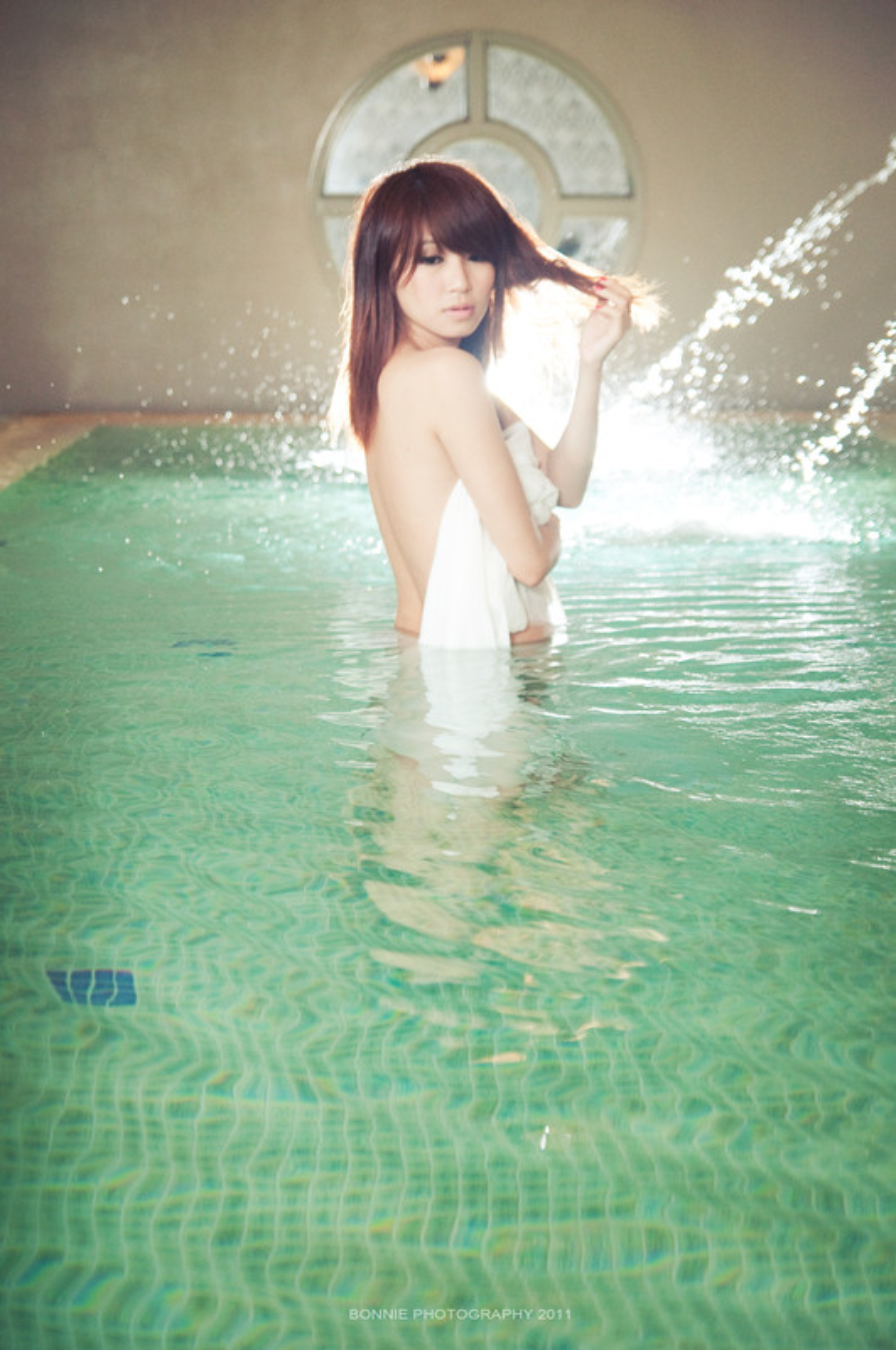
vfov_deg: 41.2
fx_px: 1797
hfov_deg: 28.0
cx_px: 448
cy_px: 675
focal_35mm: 48
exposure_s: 1/160
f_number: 2.8
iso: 200
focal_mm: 32
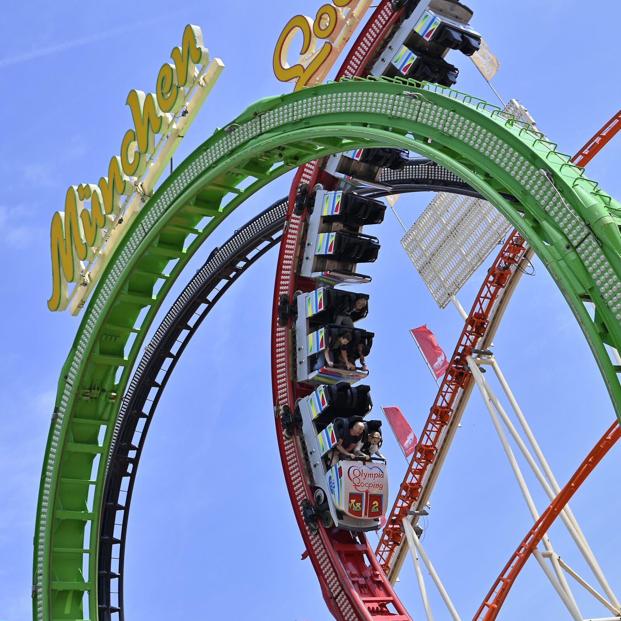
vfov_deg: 26.9
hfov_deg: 26.9
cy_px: 287
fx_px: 1299
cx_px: 311
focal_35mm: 64
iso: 250
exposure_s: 1/640
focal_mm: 50
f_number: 9
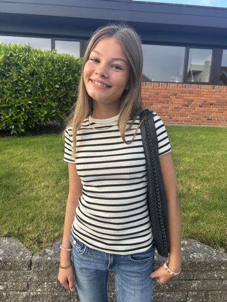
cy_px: 151
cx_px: 114
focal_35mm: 26
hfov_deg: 53.1
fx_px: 227
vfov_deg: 67.3
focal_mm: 5.7
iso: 50
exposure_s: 1/628
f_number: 1.5
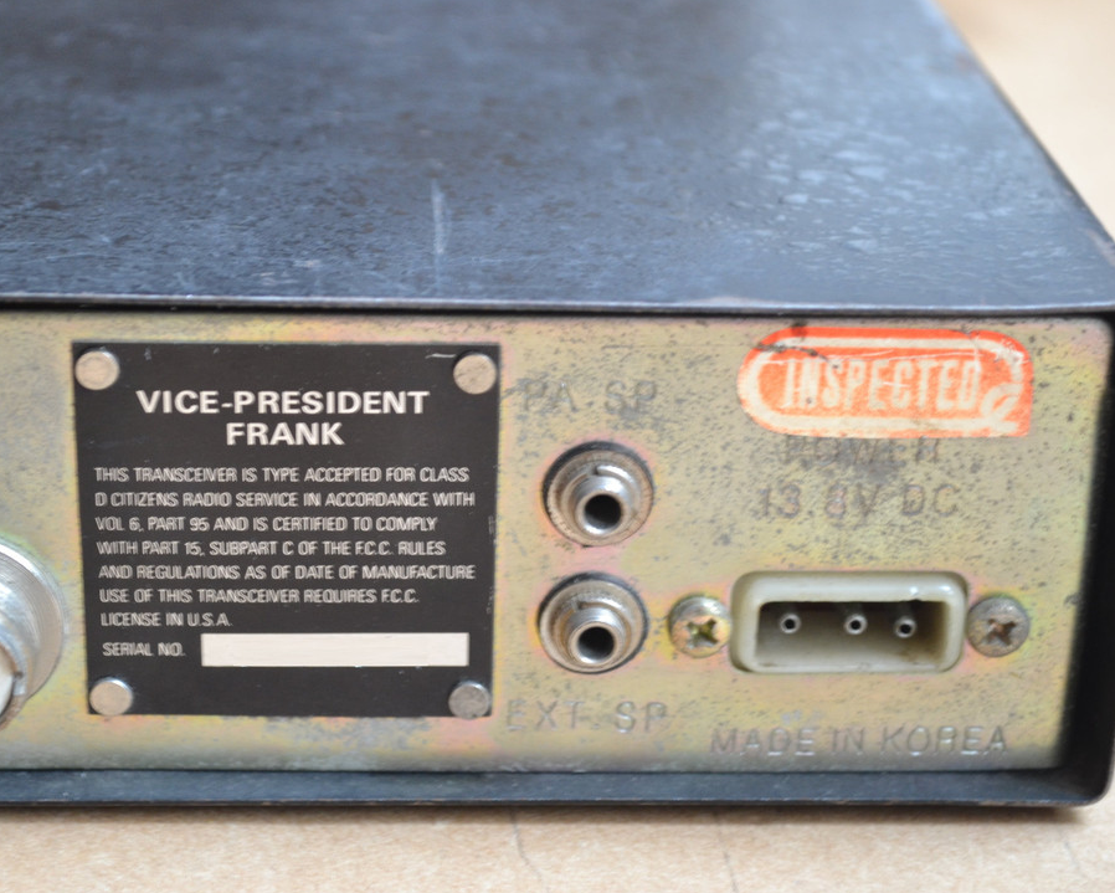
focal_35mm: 85
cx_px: 442
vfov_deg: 18.2
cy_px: 473
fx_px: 2794
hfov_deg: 22.5
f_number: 5.3
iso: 800
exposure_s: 1/6
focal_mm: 45
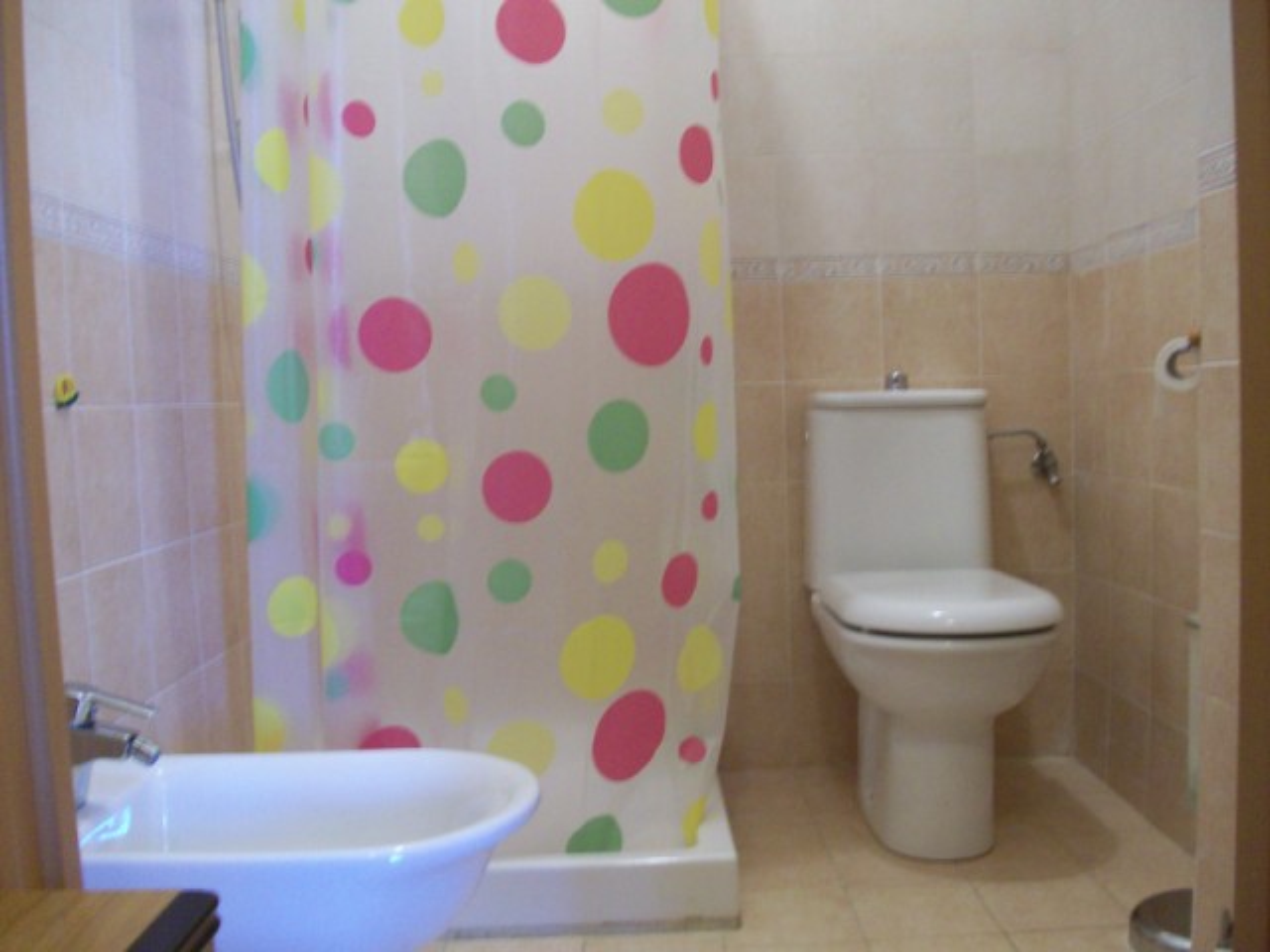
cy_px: 476
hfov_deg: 54.0
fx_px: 1247
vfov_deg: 41.8
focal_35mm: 34
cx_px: 635
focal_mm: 5.7
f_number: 2.8
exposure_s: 1/11.6
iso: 160
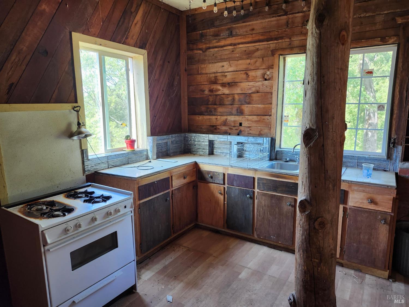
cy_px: 154
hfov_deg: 73.9
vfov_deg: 58.9
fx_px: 272
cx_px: 204
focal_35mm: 23
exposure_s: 1/120
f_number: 1.8
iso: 320
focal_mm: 5.54
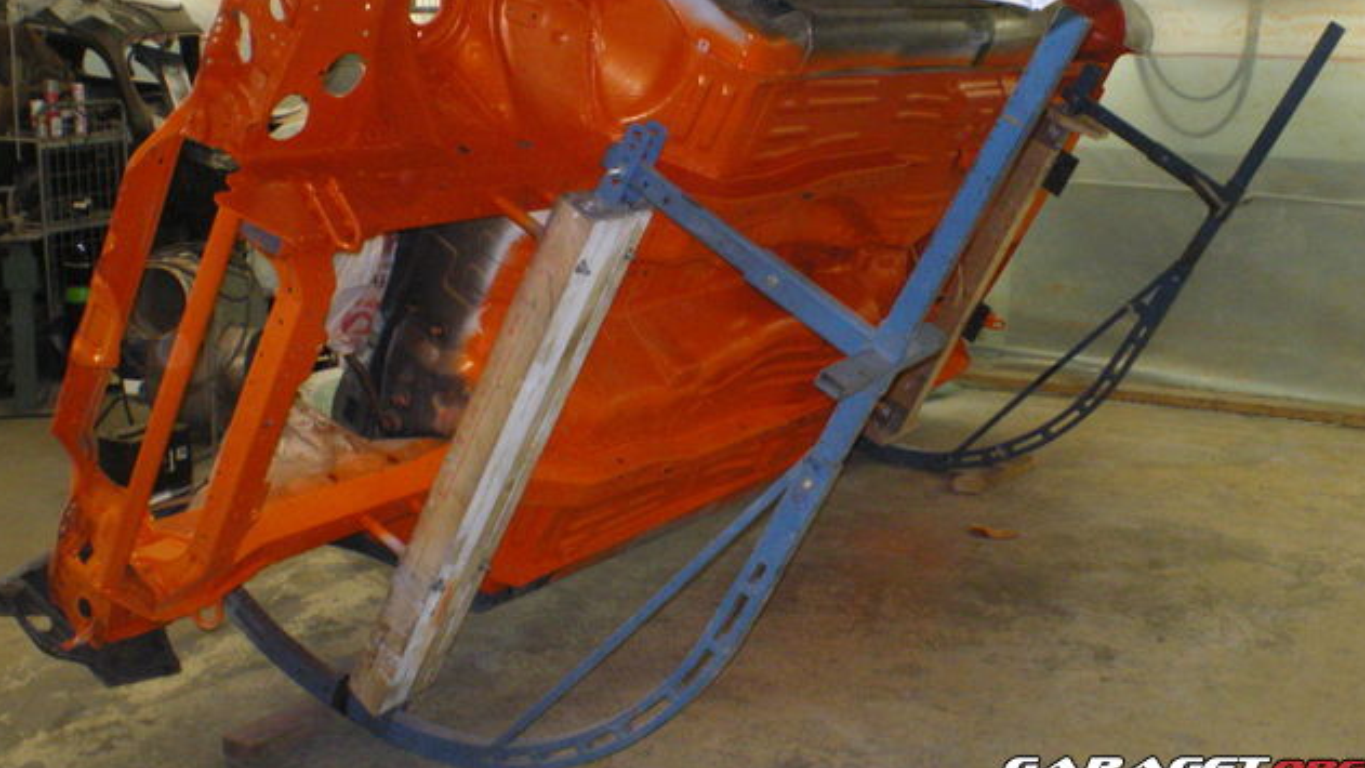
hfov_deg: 48.4
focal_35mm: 42
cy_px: 270
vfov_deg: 28.2
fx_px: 1520
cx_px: 681
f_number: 4.6
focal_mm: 6.3
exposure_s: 1/30
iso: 400
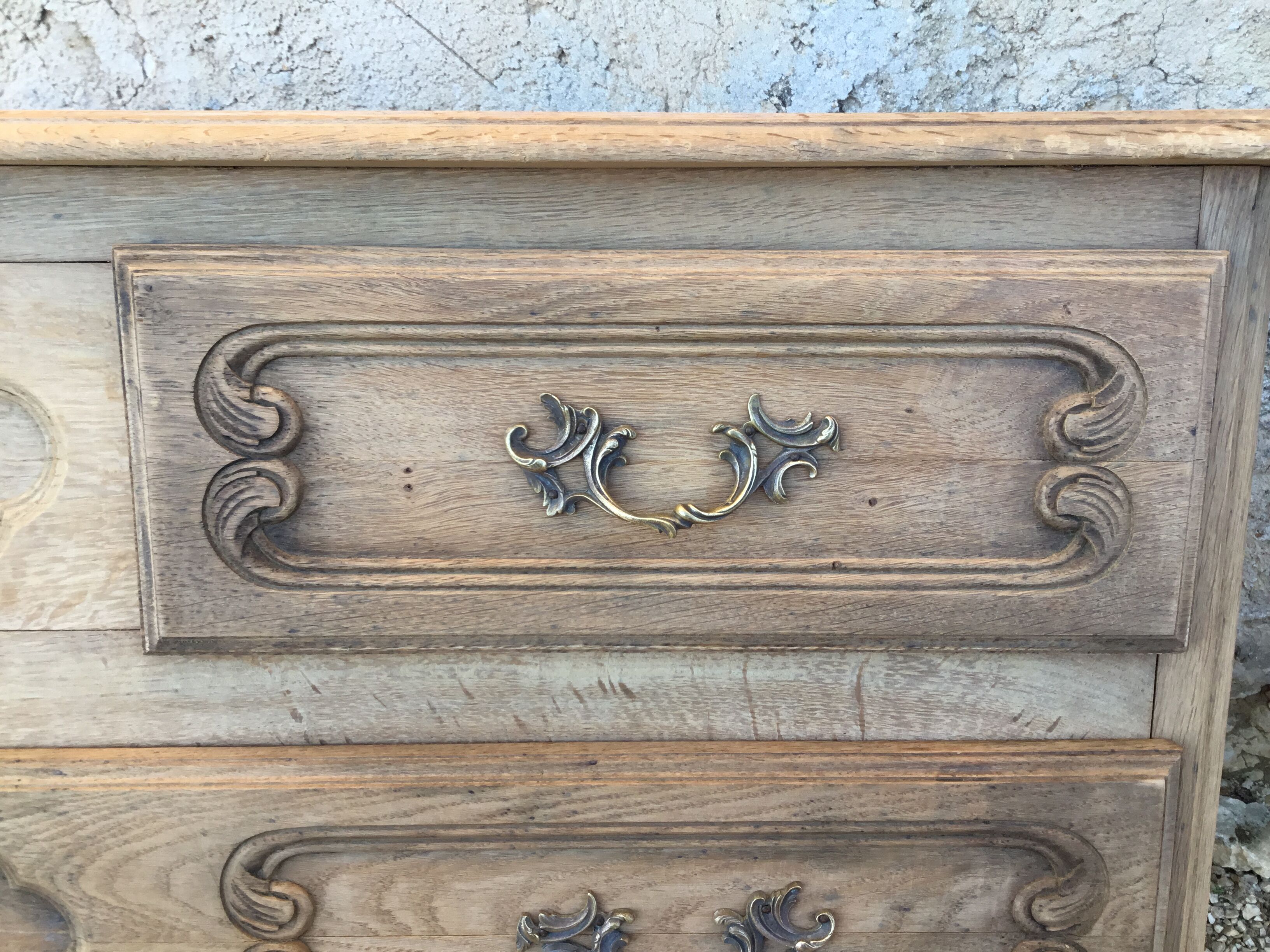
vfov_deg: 45.4
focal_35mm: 31
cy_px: 476
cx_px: 635
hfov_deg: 58.4
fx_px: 1137
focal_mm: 3.3
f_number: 2.4
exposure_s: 1/100
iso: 25
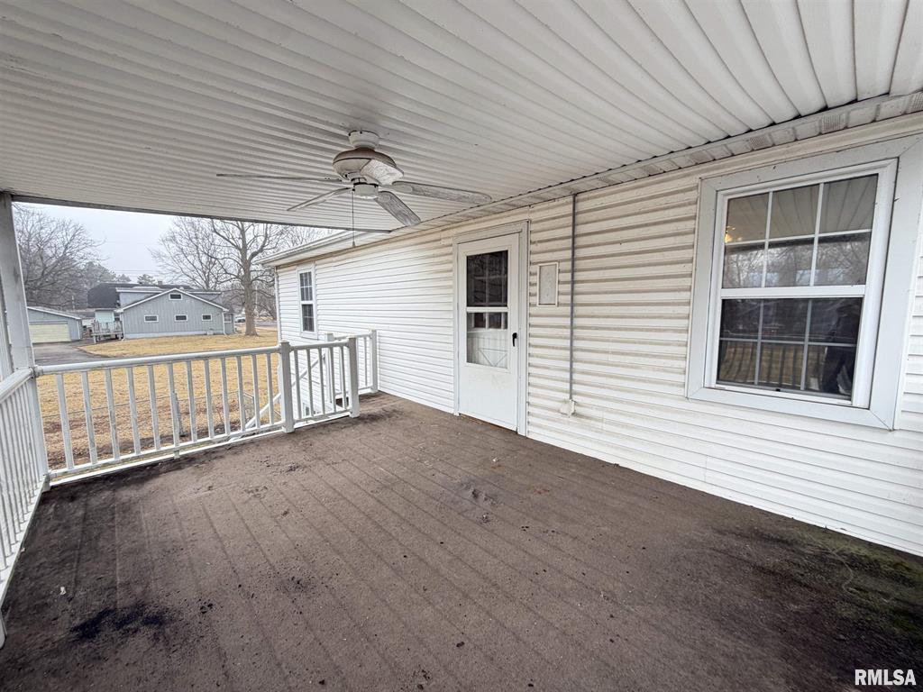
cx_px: 462
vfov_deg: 85.7
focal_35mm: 14
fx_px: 373
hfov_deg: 102.1
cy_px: 346
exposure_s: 1/121
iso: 50
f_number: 2.2
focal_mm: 2.22
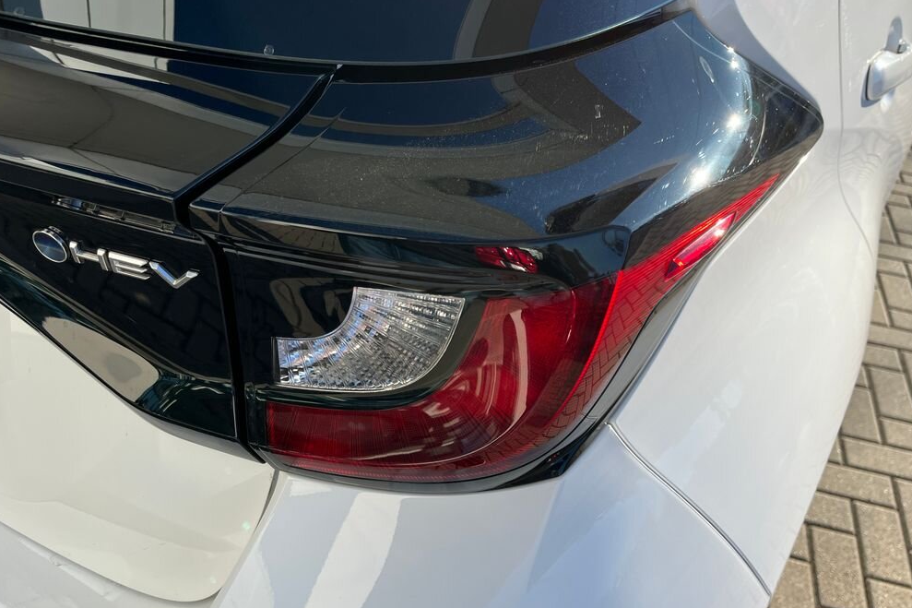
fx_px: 709
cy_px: 351
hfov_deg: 65.5
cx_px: 461
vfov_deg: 46.2
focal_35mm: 28
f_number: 1.6
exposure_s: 1/1497
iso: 50
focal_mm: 5.1
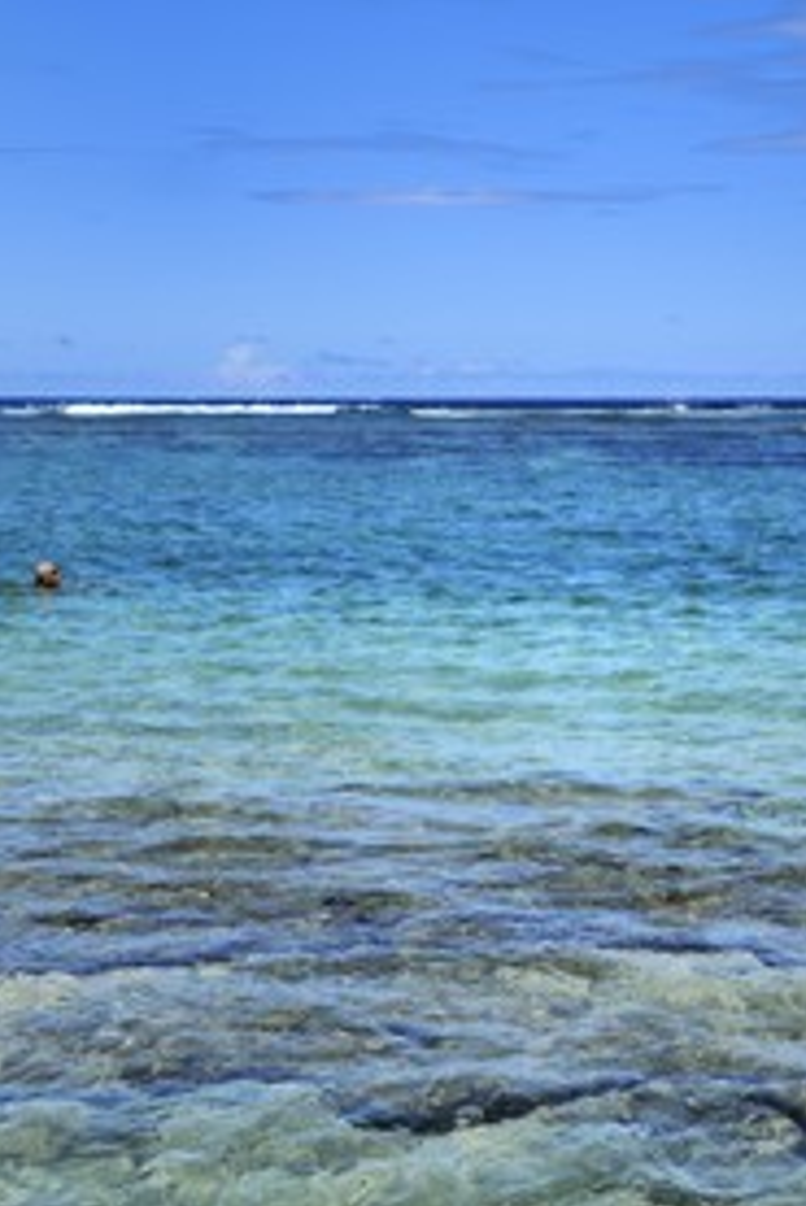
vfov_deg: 26.6
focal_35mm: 76
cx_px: 560
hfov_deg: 17.9
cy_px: 605
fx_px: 2549
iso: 200
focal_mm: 50
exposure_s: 1/200
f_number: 16
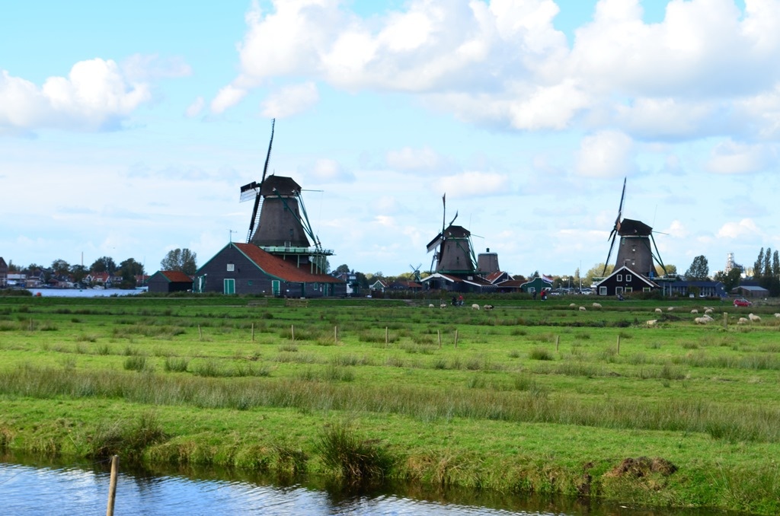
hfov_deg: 27.0
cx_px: 390
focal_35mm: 75
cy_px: 258
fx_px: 1621
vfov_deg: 18.1
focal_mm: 50
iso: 125
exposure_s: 1/100
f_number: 11
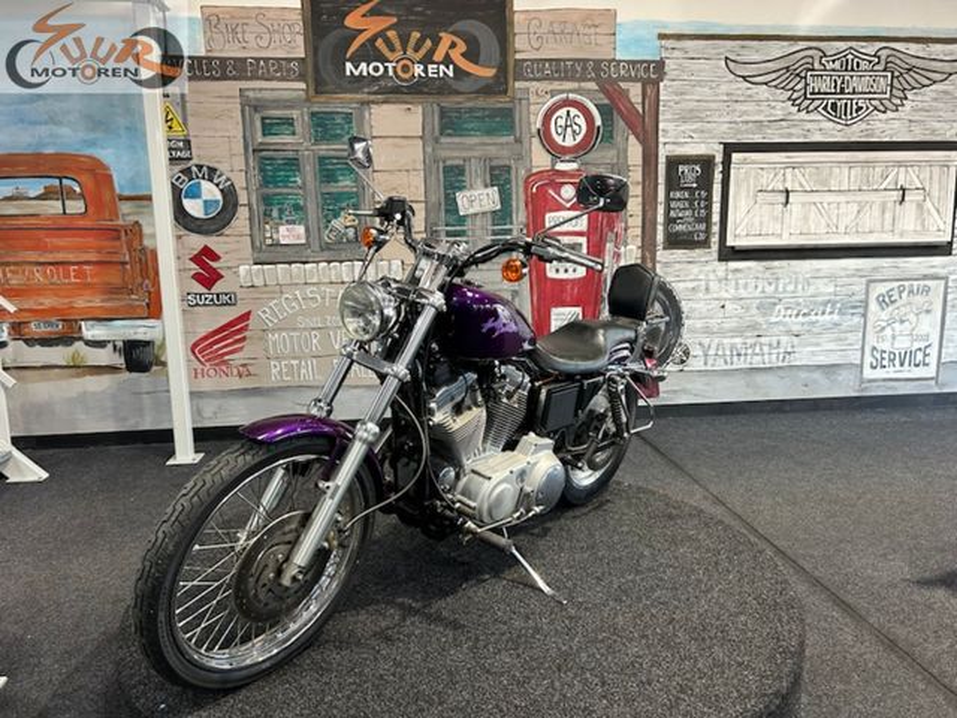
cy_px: 359
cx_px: 478
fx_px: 719
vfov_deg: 53.1
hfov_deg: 67.3
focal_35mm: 26
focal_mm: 5.7
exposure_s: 1/100
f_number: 1.5
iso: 125
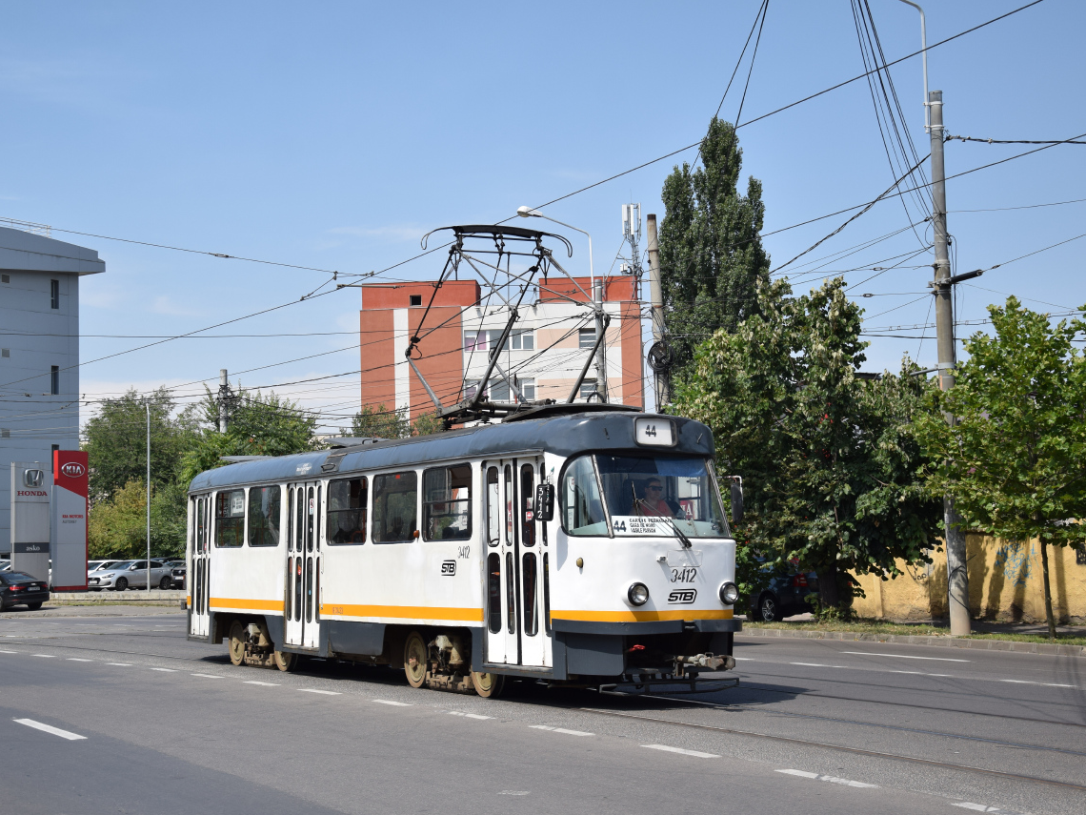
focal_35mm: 58
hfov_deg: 33.5
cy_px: 410
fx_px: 1805
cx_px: 502
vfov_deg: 25.4
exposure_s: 1/1000
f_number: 5.6
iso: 200
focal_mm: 35
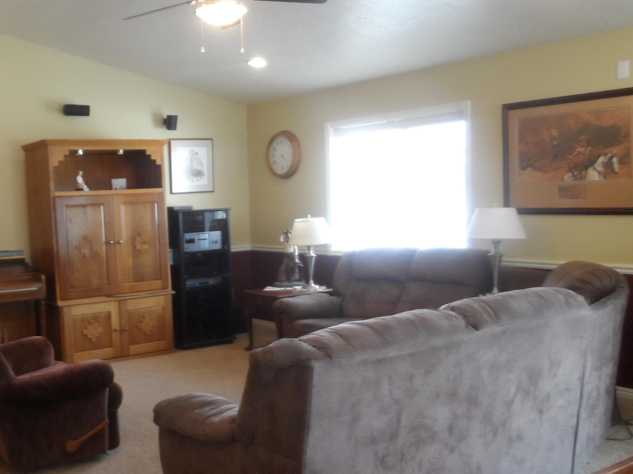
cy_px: 253
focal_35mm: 37
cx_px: 146
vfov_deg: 38.6
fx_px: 677
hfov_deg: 47.9
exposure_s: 1/30
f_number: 3.2
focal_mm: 4
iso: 320
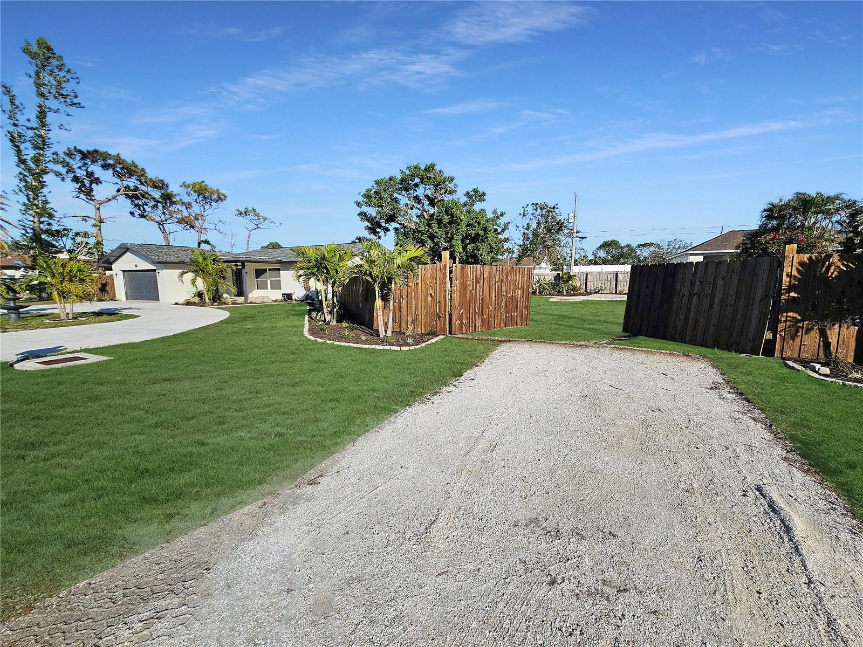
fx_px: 324
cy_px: 324
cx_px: 432
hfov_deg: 106.2
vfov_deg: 89.9
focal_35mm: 13
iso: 50
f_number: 2.2
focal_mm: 2.2
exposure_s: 1/5000
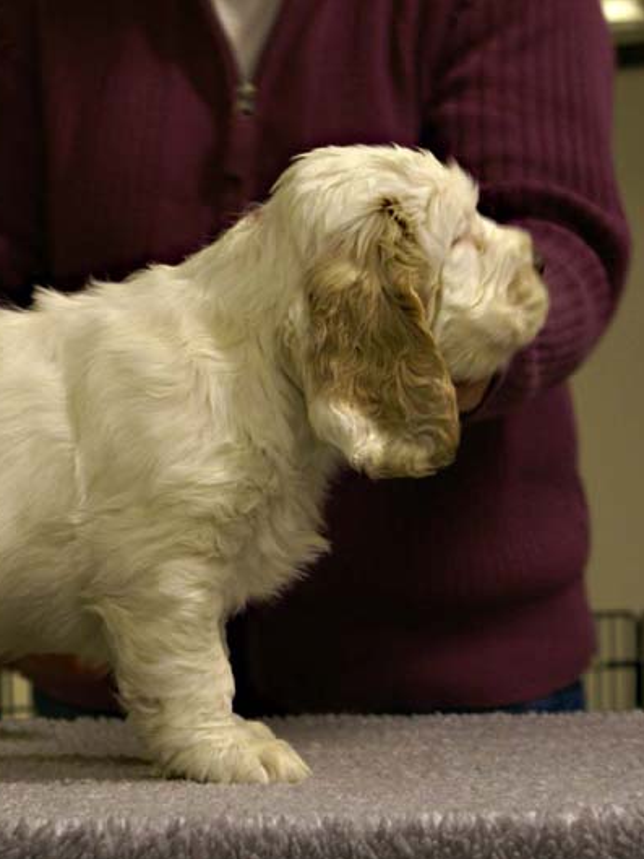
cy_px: 431
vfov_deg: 18.0
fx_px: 2703
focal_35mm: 109
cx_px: 29
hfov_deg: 13.4
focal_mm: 50
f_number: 5.6
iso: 400
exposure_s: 1/20
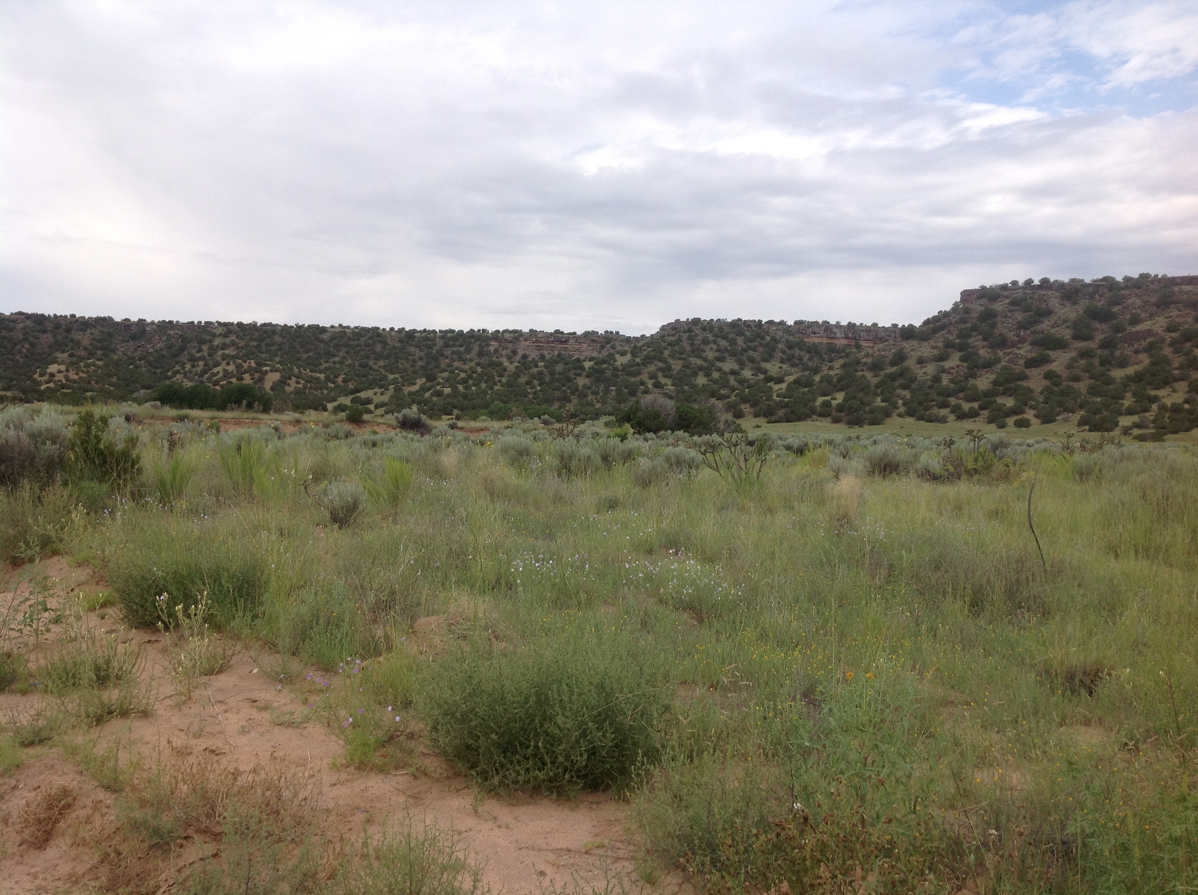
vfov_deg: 40.6
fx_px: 1209
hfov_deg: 52.7
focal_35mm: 35
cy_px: 448
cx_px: 599
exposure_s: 1/1120
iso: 50
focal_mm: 4.28
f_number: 2.4
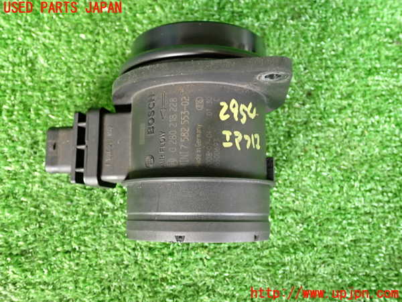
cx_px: 201
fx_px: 418
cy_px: 151
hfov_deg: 51.4
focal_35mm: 36
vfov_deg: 39.7
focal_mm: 6.37
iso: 250
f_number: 2.5
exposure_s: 1/40
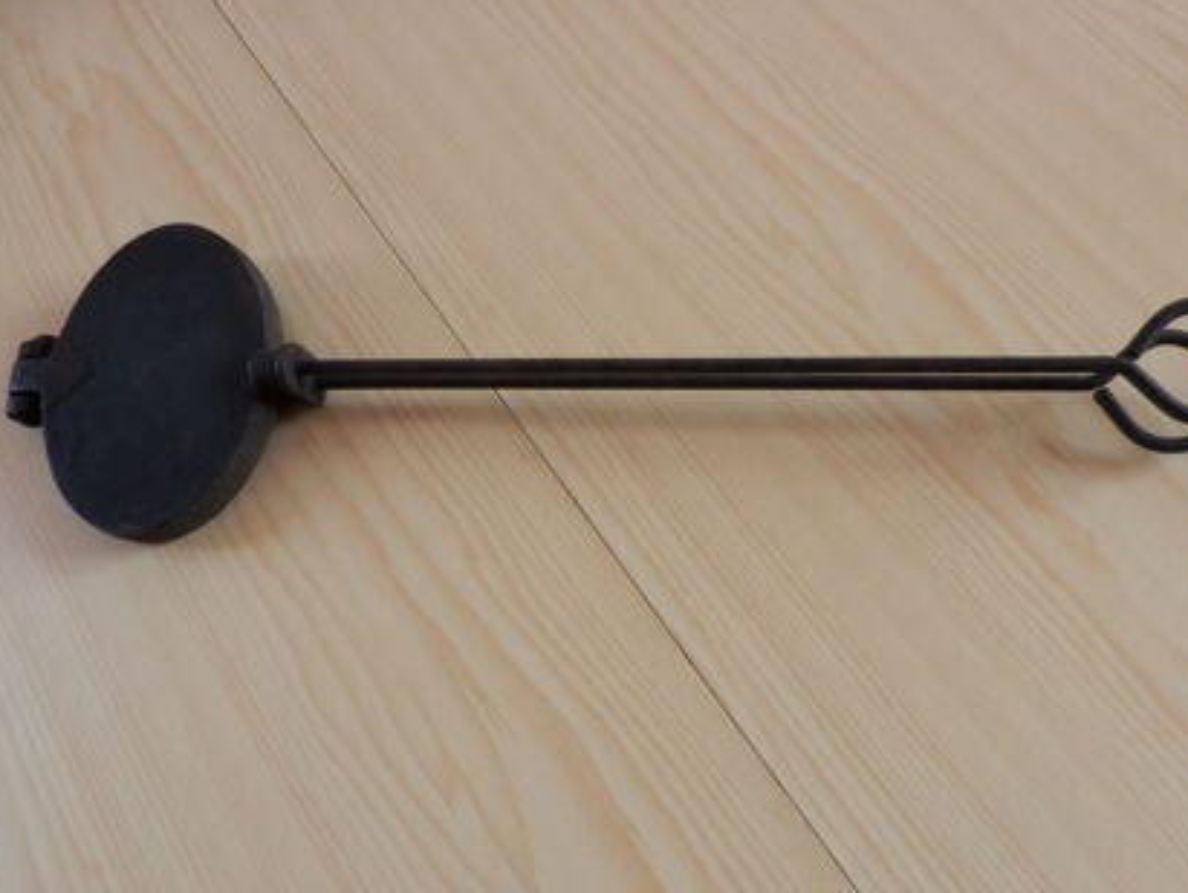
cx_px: 673
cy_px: 512
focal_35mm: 28
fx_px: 962
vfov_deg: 49.6
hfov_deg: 63.1
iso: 80
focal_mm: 4.2
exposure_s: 1/30
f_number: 3
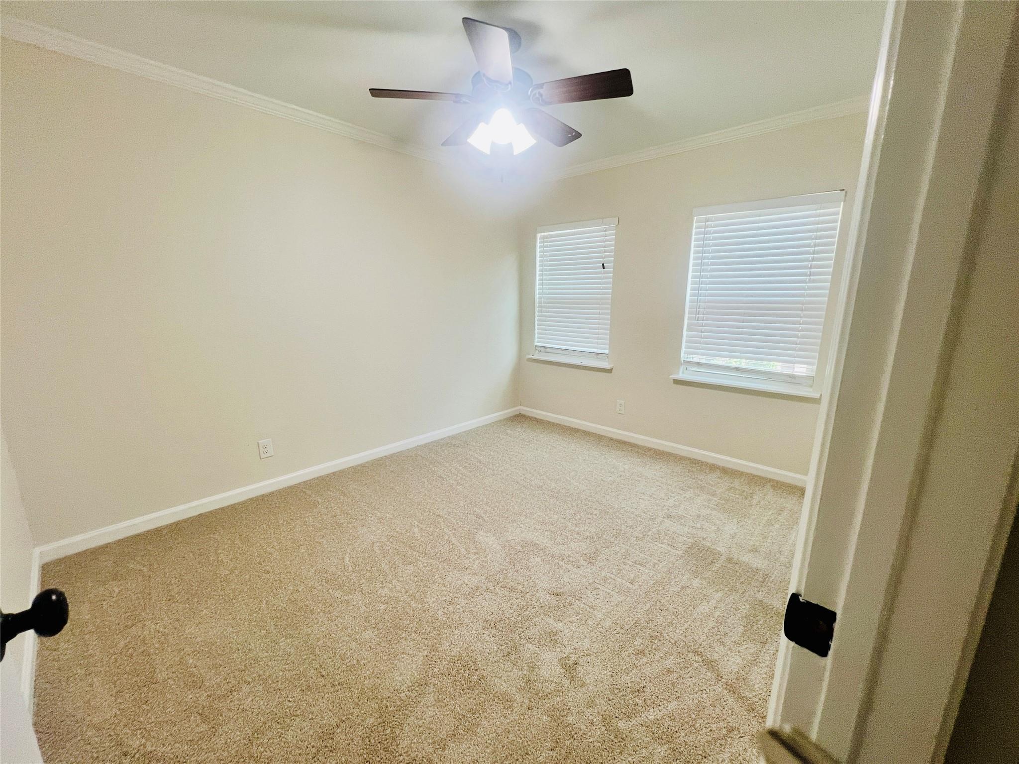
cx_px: 510
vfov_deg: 89.9
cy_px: 382
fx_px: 383
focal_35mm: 13
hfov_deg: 106.2
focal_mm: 1.57
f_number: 1.8
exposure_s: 1/60
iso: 125
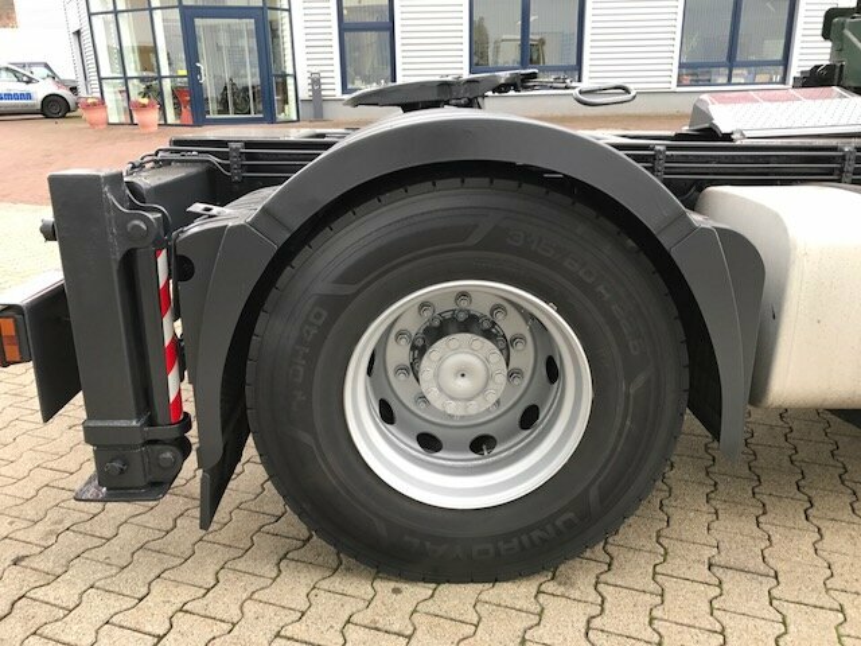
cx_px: 430
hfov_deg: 63.4
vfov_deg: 49.7
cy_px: 323
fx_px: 696
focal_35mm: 28
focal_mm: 3.99
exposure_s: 1/50
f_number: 1.8
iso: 25
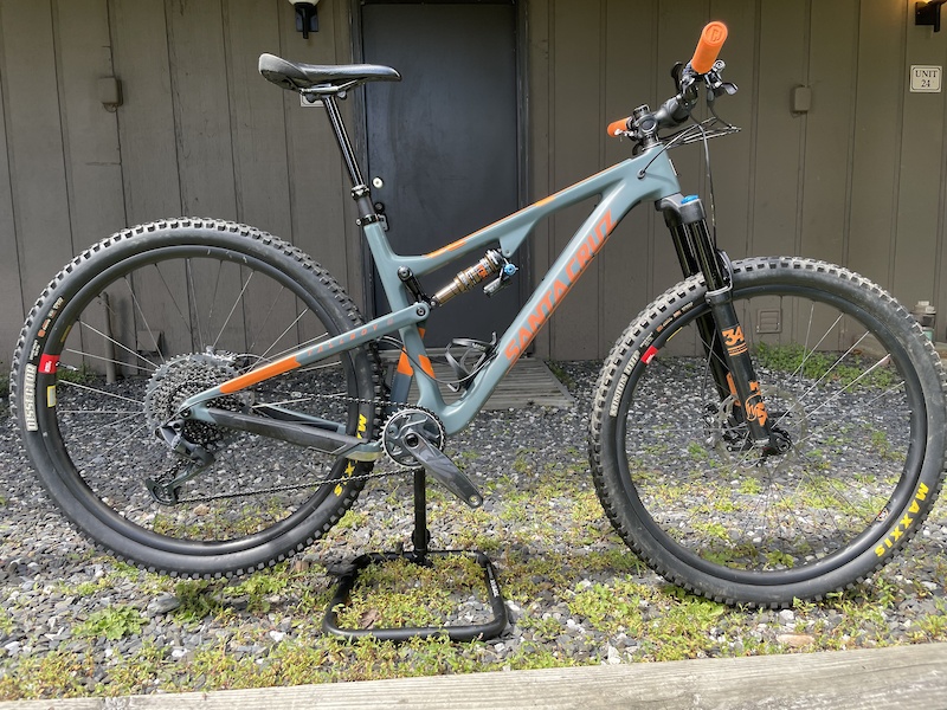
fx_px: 711
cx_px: 474
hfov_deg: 67.3
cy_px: 355
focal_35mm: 26
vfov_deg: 53.1
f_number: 1.6
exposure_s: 1/175
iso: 32
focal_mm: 4.2
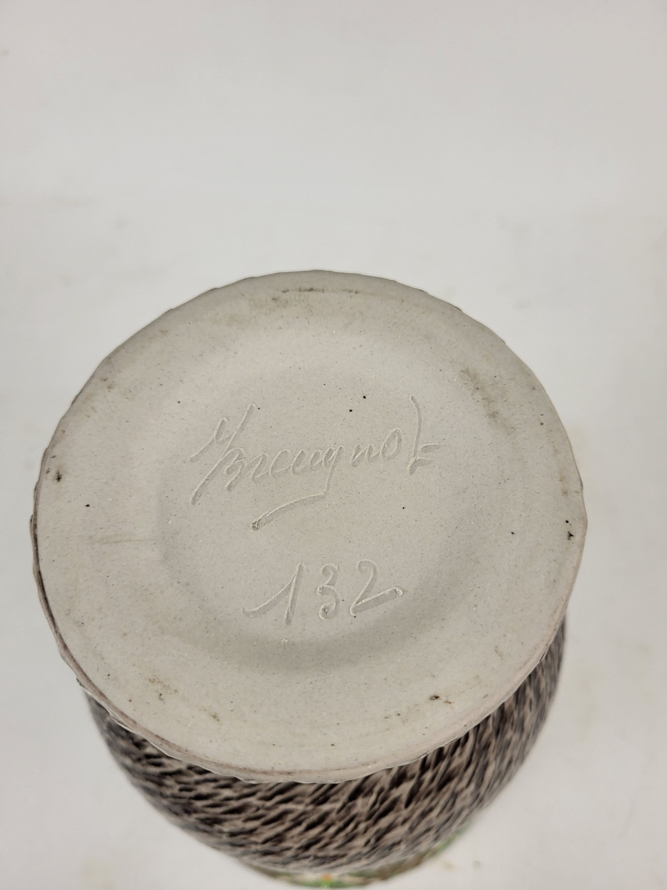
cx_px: 334
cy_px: 445
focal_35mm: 26
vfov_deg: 67.3
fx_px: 668
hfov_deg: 53.1
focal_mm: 5.4
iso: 200
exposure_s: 1/100
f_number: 1.8
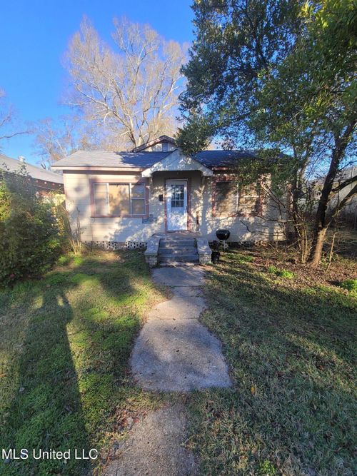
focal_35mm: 13
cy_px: 238
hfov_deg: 89.9
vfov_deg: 106.2
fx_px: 179
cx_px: 178
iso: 64
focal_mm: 2.2
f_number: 2.2
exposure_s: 1/400
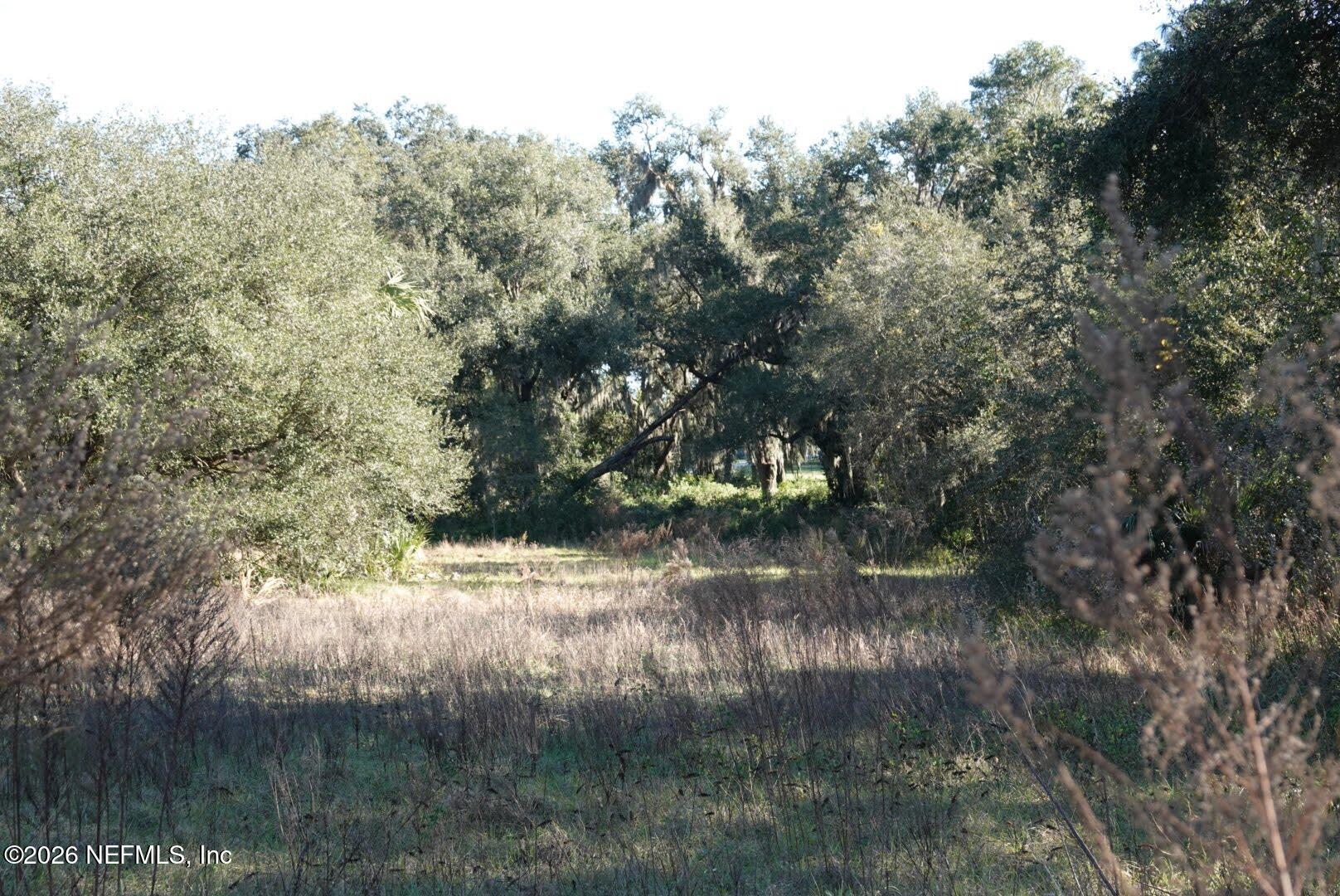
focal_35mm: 58
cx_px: 670
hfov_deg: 34.5
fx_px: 2160
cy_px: 448
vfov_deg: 23.4
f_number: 3.5
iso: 100
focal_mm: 21.32
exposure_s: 1/160
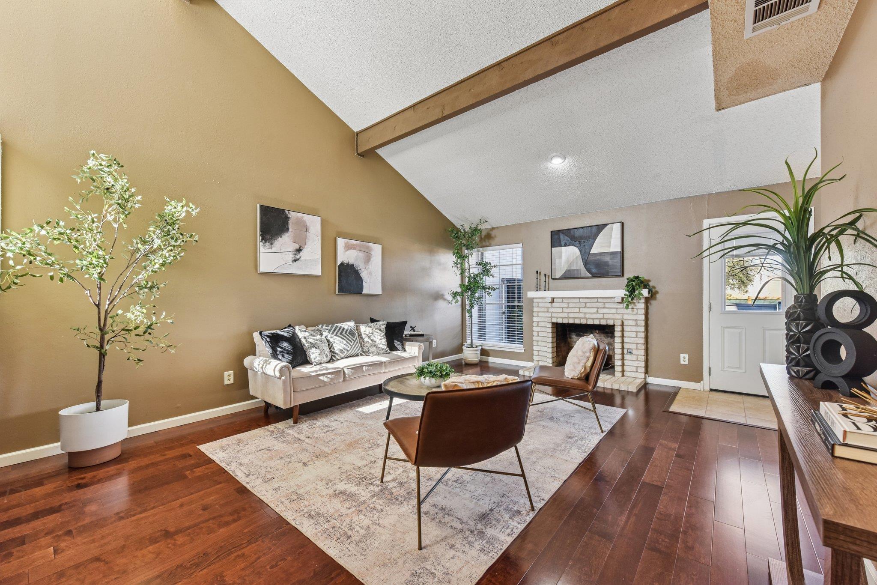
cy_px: 292
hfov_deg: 104.2
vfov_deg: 81.2
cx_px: 438
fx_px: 341
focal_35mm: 14
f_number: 8
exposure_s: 1/20
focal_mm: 14
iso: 400
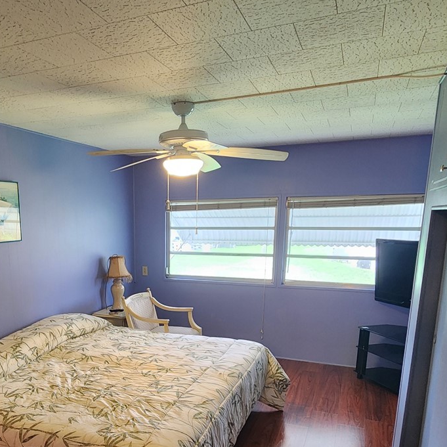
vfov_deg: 57.0
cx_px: 149
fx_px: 394
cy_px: 317
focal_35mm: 27
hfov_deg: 57.8
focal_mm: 2.2
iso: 320
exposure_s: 1/30
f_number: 2.2
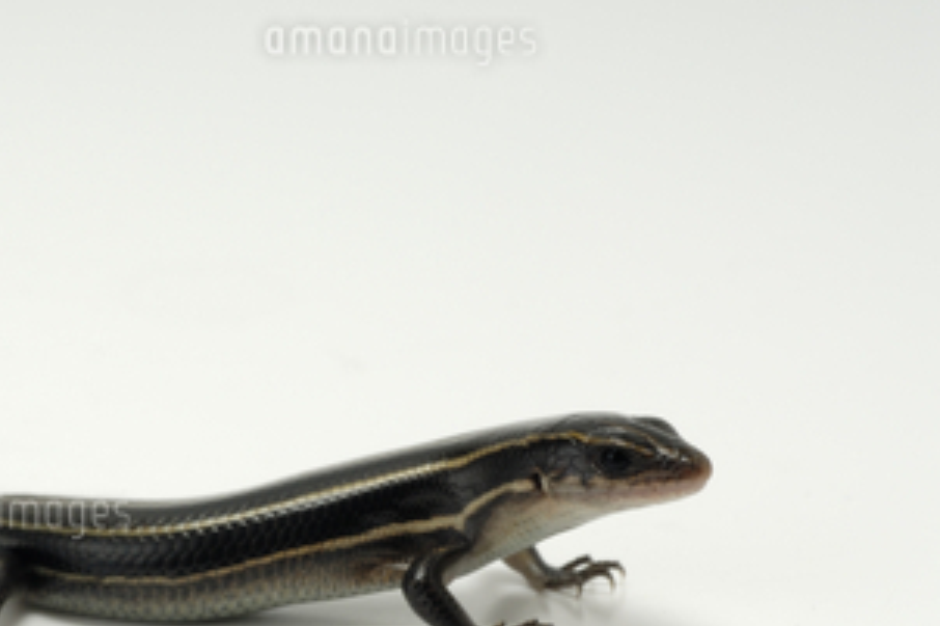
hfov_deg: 10.7
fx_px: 4984
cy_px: 517
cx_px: -9
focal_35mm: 191
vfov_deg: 7.2
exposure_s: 1/250
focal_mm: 60
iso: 100
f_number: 14
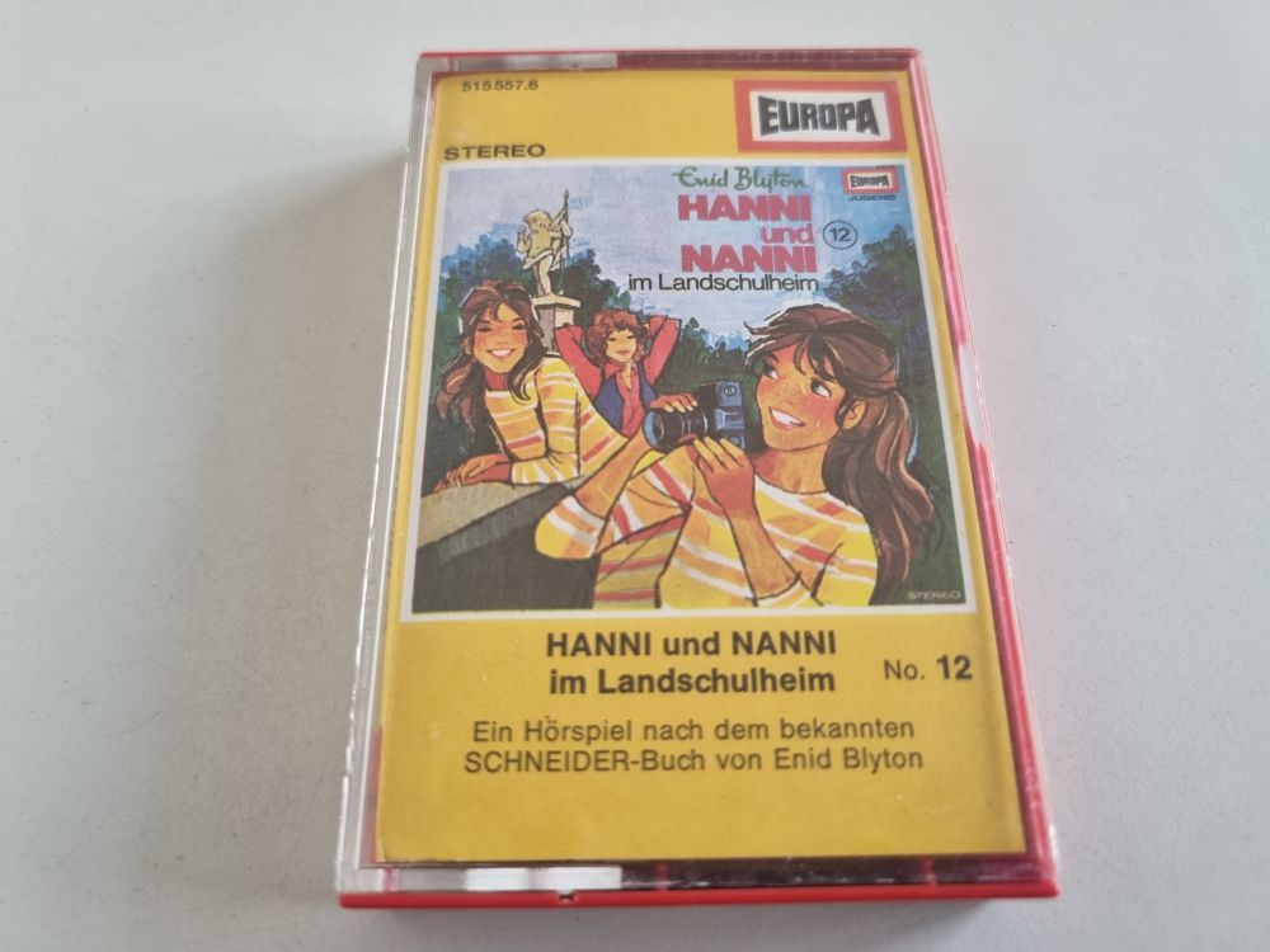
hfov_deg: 67.3
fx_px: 954
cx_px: 635
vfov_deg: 53.1
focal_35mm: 26
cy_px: 476
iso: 160
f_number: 1.8
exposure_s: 1/50
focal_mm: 5.4
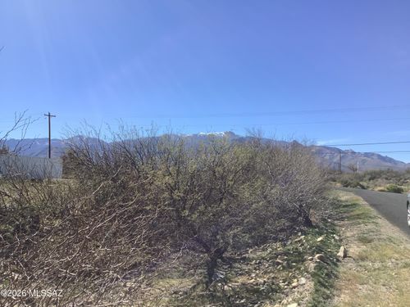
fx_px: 367
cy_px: 154
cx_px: 205
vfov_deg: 45.4
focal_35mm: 31
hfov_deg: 58.4
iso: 25
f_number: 2.4
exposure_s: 1/1664
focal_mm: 3.3
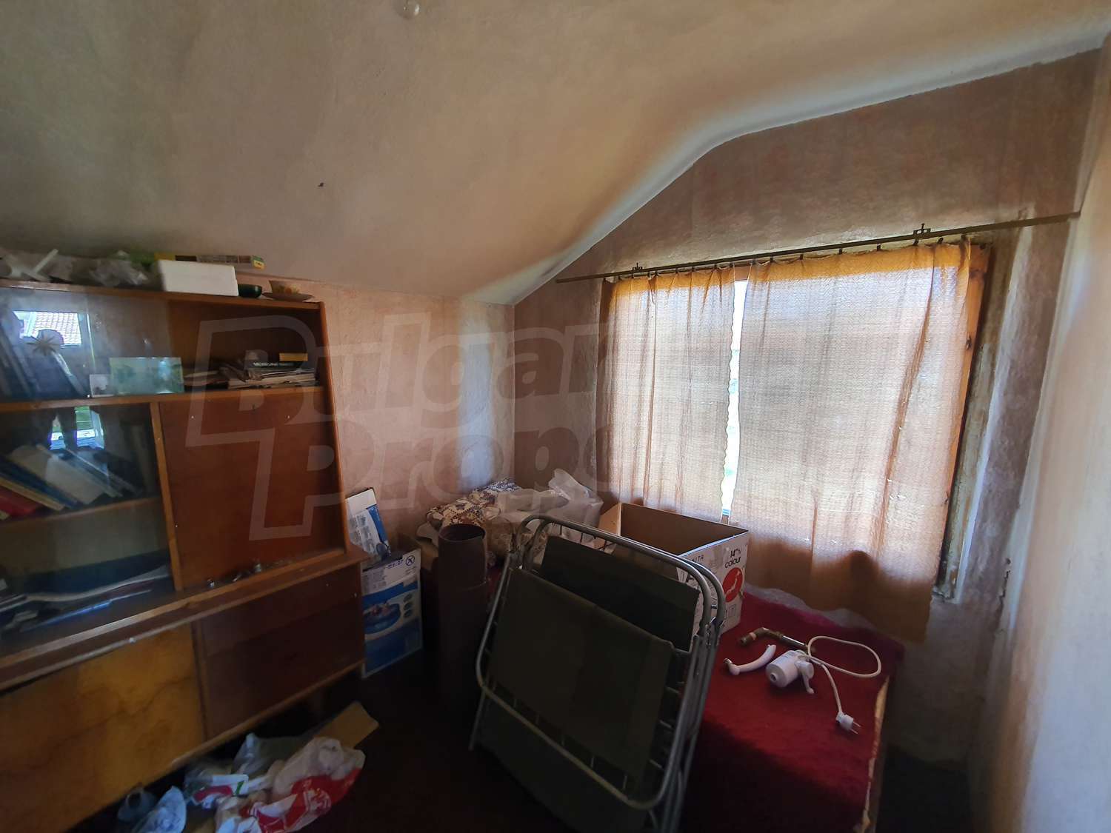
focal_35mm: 13
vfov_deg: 89.9
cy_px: 416
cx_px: 556
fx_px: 417
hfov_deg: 106.2
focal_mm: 1.8
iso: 160
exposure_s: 1/50
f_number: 2.2
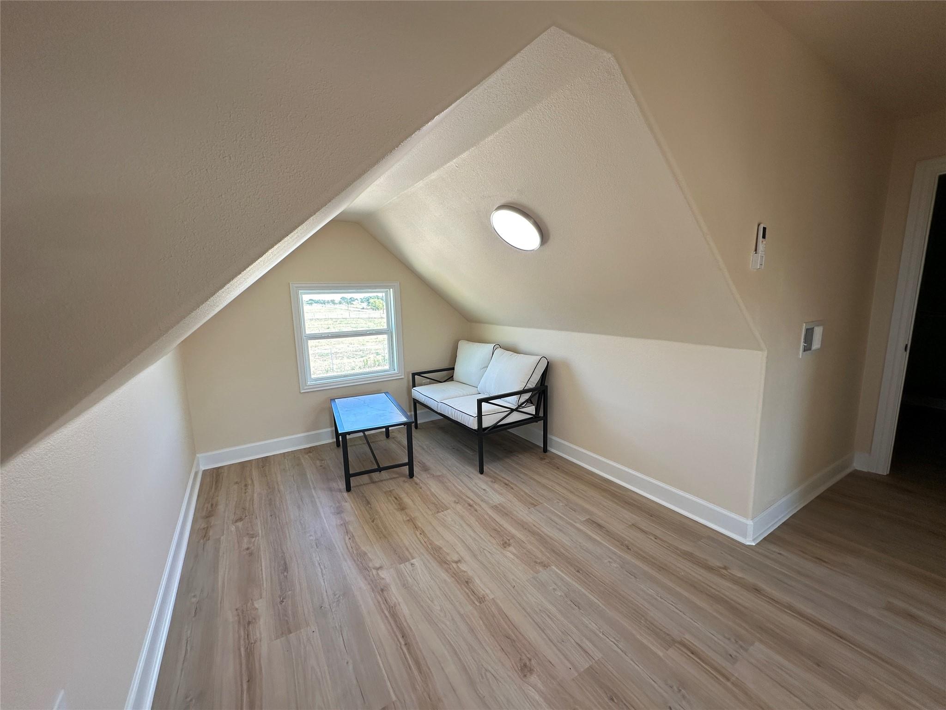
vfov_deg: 85.7
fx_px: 383
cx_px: 473
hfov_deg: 102.1
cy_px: 355
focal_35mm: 14
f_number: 2.2
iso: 80
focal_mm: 2.22
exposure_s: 1/120
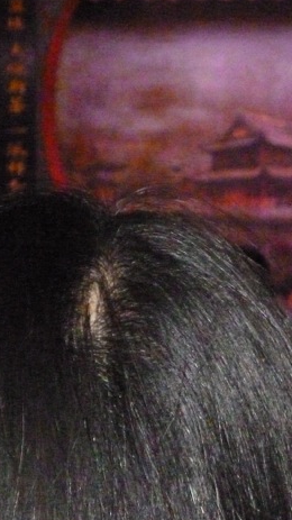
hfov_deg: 6.4
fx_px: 2591
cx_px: 472
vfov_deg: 11.5
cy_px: 188
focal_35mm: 188
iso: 1600
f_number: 5.4
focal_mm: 13.9
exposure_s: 1/60
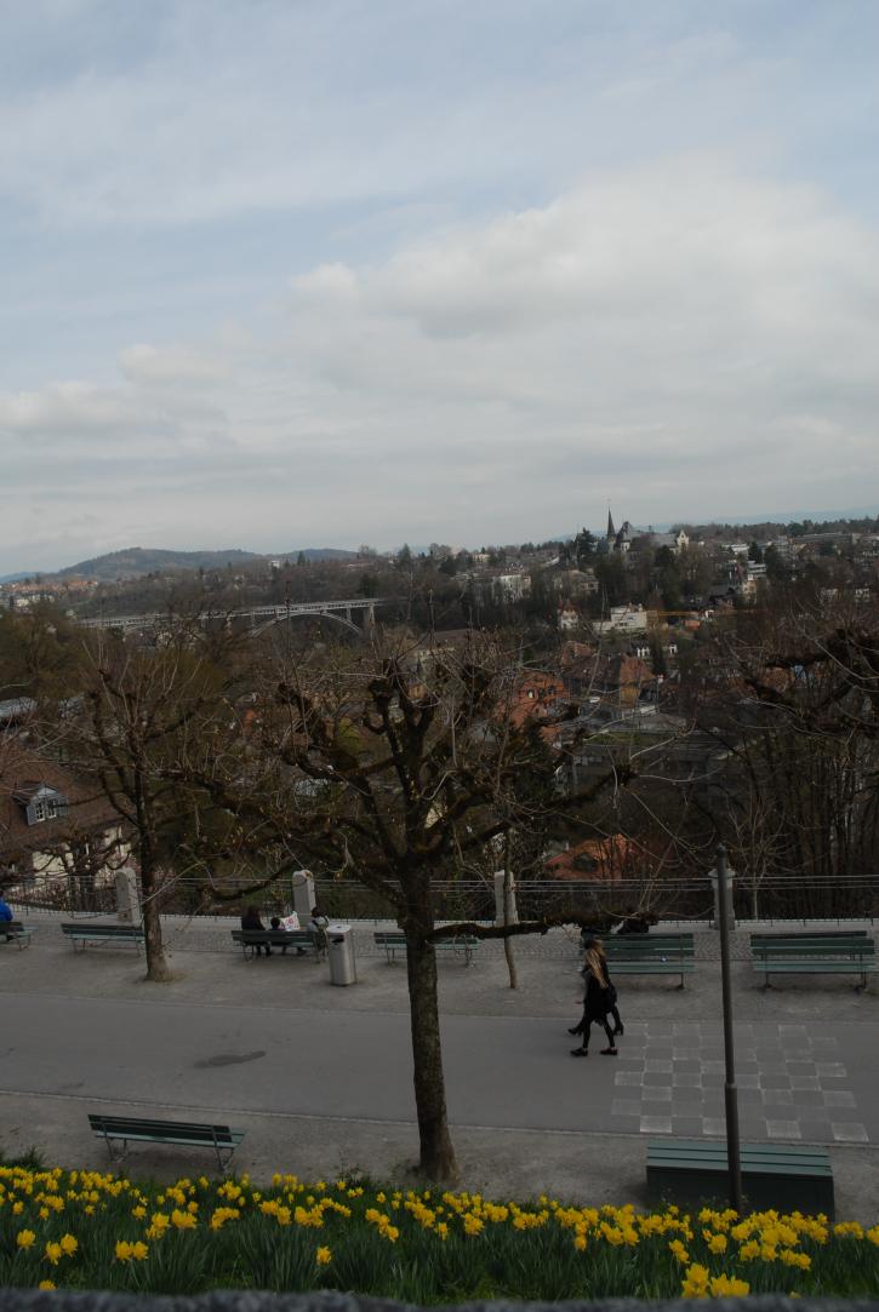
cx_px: 440
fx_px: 986
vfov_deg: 67.3
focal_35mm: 27
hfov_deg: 48.1
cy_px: 656
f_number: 8
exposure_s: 1/200
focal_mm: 18
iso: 100
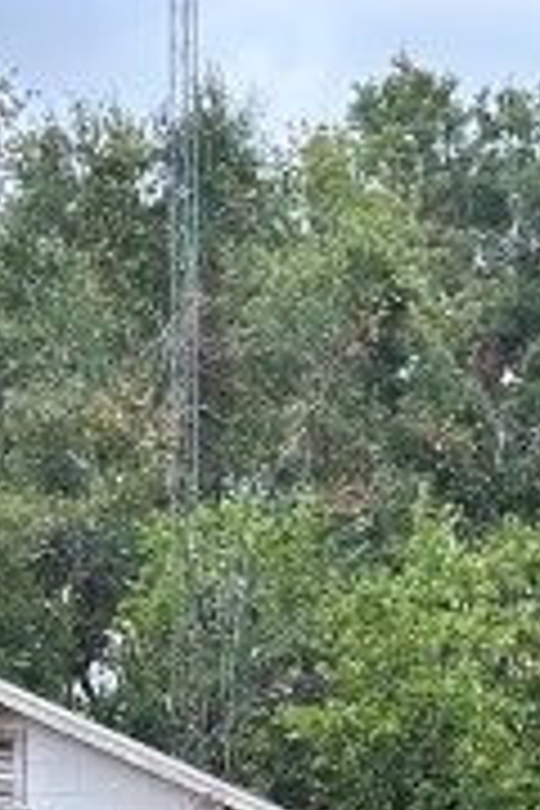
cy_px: 1080
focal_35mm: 142
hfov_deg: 9.7
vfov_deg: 13.8
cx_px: 279
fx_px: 3195
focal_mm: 6.86
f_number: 1.78
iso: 80
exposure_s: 1/740
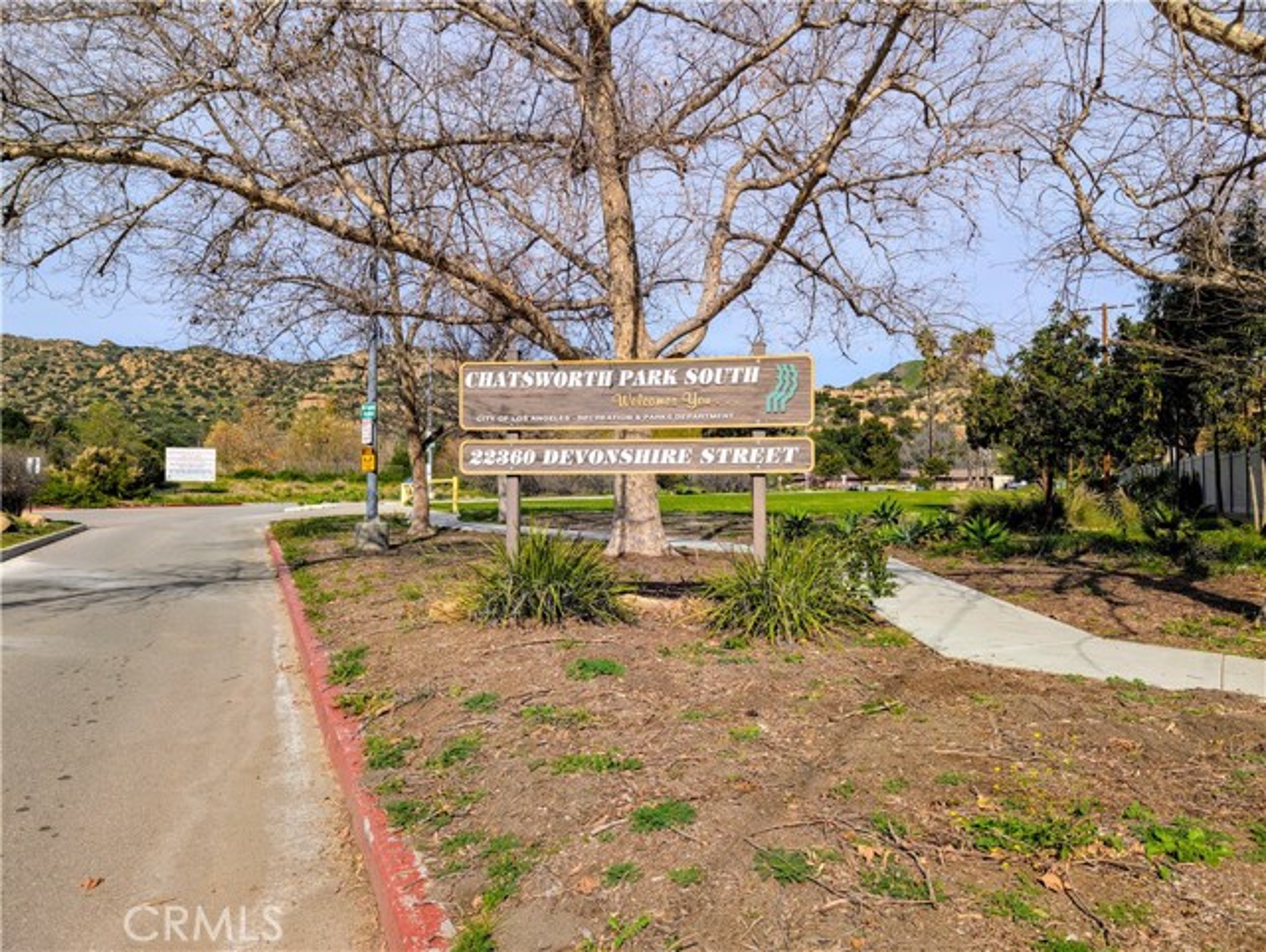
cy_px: 476
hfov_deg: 71.6
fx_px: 878
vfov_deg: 56.9
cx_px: 633
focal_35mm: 24
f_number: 1.68
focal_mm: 6.9
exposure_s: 1/1355
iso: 20
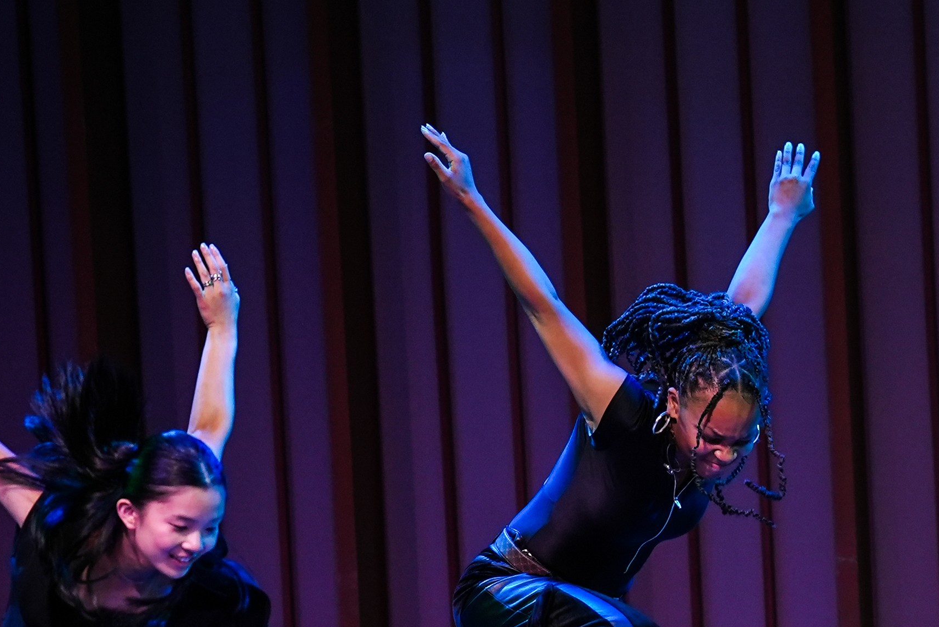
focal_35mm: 291
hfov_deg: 7.1
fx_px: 7594
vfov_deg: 4.7
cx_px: 818
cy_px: 538
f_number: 2.8
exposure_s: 1/500
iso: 2500
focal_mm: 117
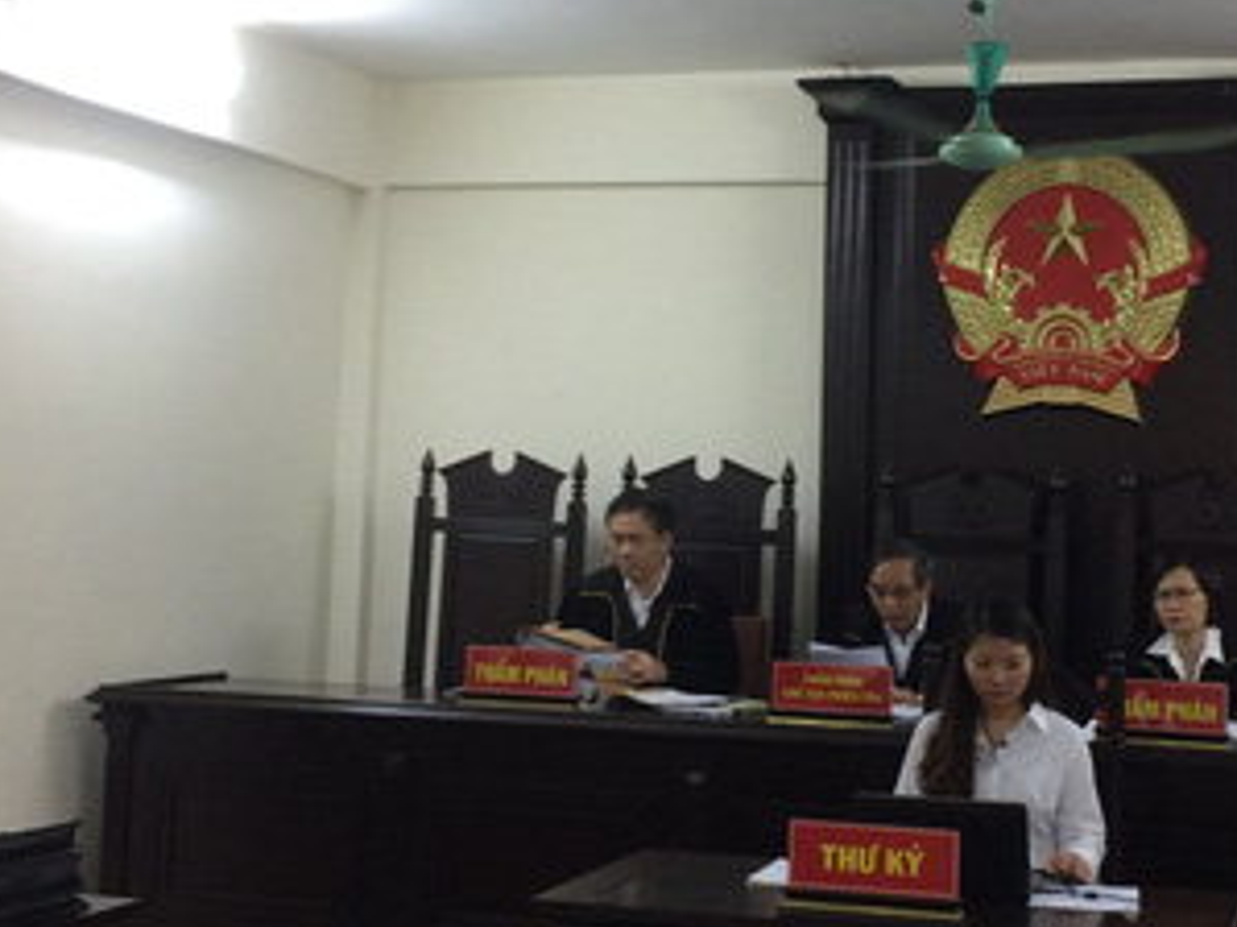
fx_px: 2286
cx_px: 736
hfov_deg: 30.2
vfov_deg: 22.9
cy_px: 362
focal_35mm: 64
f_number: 2.2
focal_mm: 4.15
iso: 125
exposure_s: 1/33
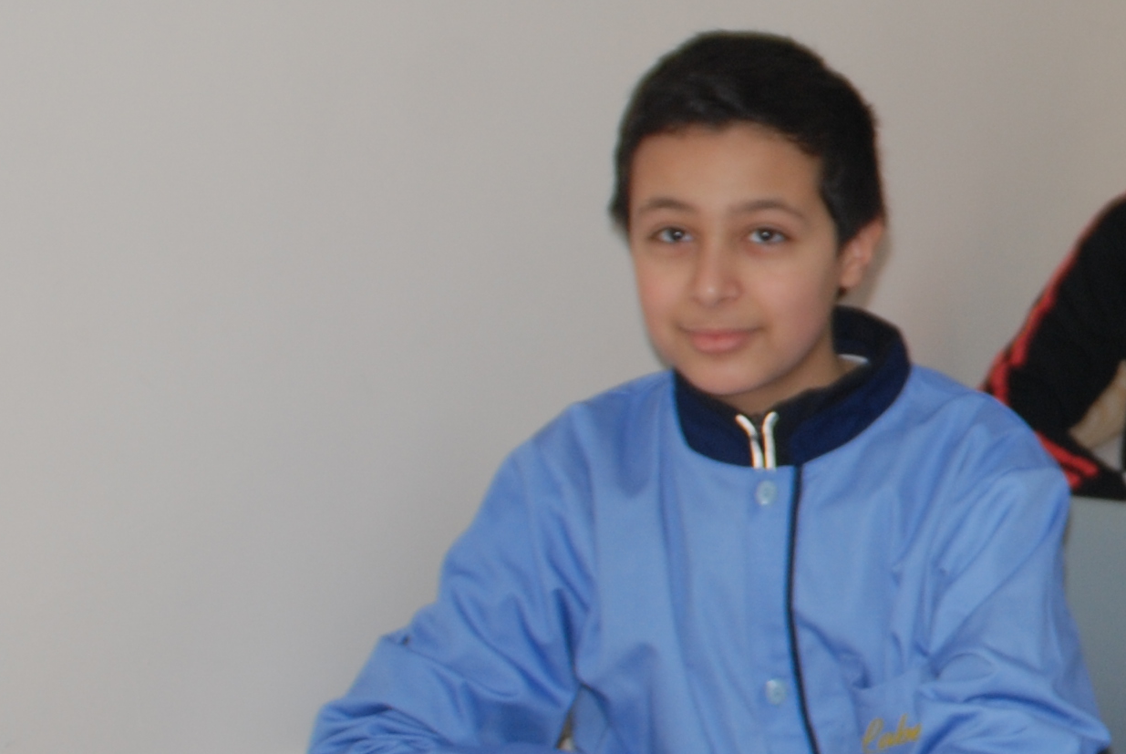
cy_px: 348
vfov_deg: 11.7
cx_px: 1664
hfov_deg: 16.0
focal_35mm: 118
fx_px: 3682
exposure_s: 1/60
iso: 200
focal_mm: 25
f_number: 3.8
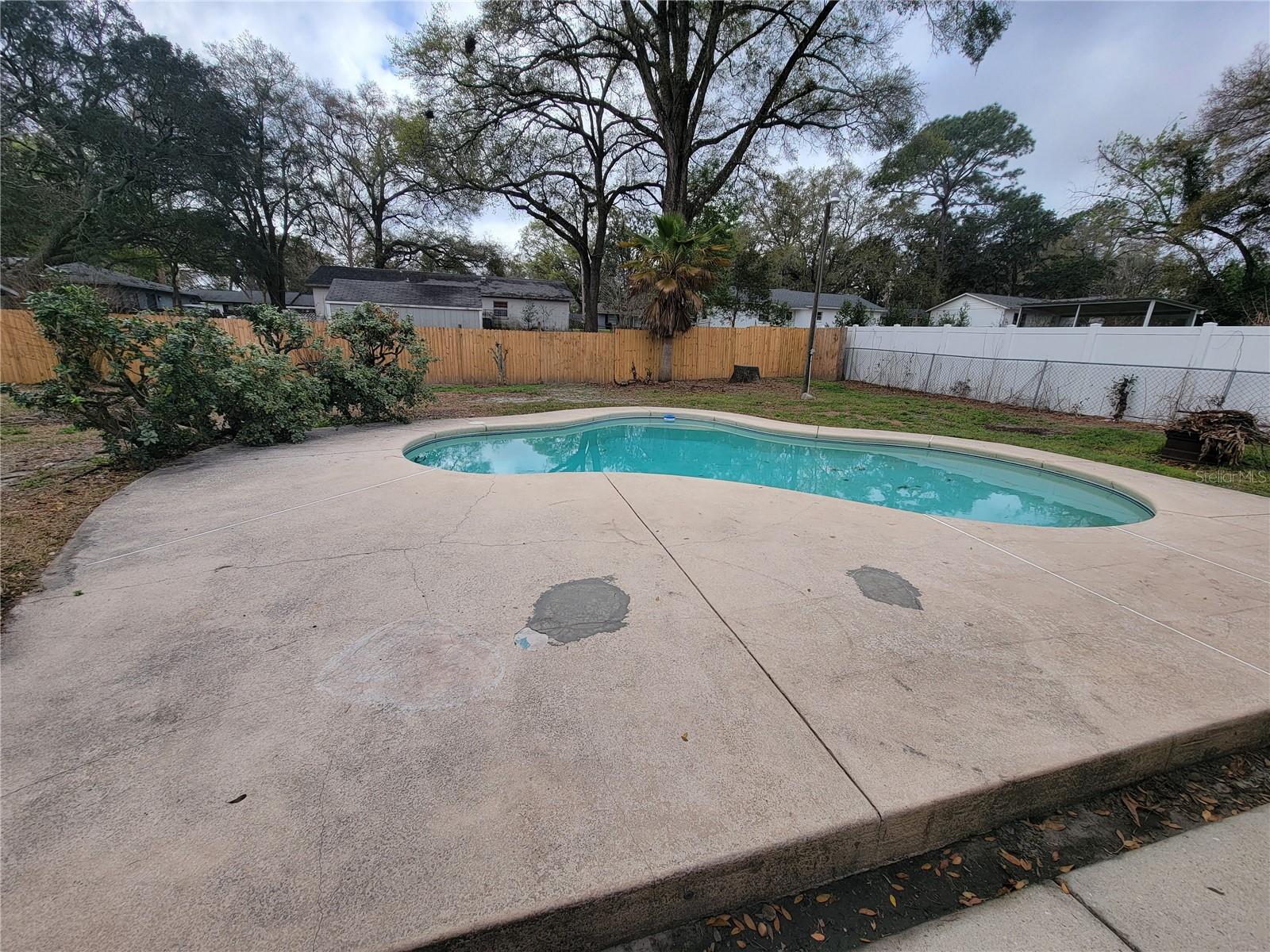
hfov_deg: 106.2
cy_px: 476
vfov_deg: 89.9
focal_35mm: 13
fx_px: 477
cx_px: 635
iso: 50
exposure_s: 1/986
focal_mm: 2.2
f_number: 2.2
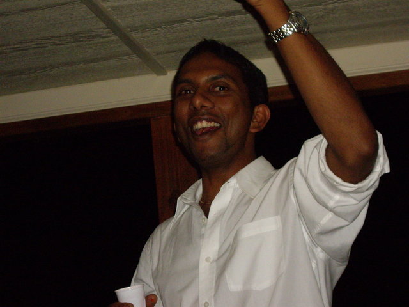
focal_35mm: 114
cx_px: 204
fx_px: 1347
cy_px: 154
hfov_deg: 17.3
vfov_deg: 13.0
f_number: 5.2
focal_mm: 18.6
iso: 400
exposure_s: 1/125
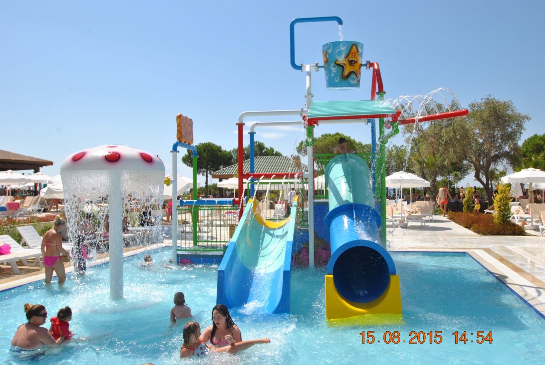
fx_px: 432
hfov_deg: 64.5
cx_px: 272
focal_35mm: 28
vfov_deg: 45.8
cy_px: 182
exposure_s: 1/250
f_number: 8
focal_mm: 19
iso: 100
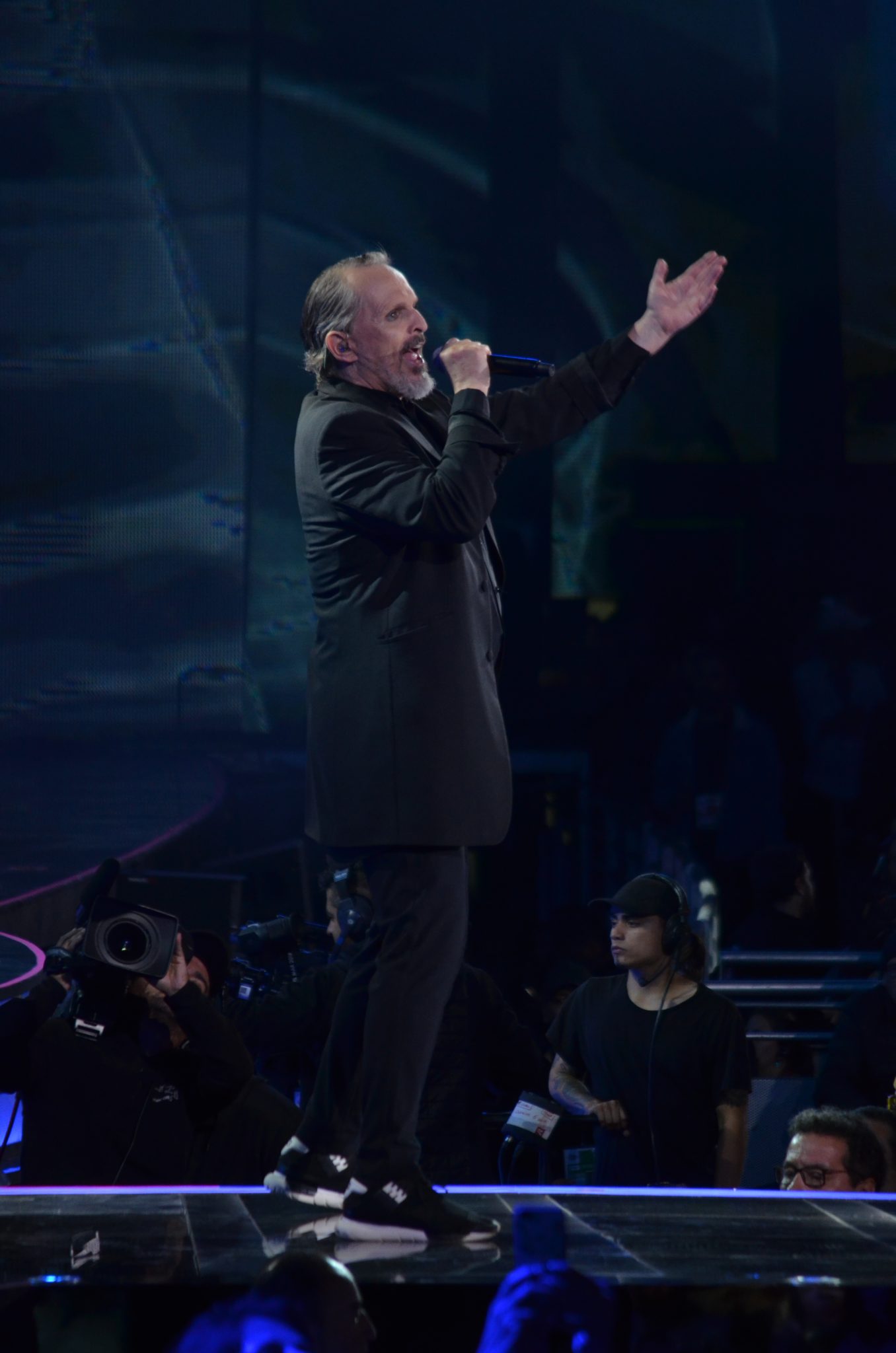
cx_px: 448
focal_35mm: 300
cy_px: 676
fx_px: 11253
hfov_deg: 4.6
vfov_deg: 6.9
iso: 1000
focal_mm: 200
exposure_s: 1/125
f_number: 5.6
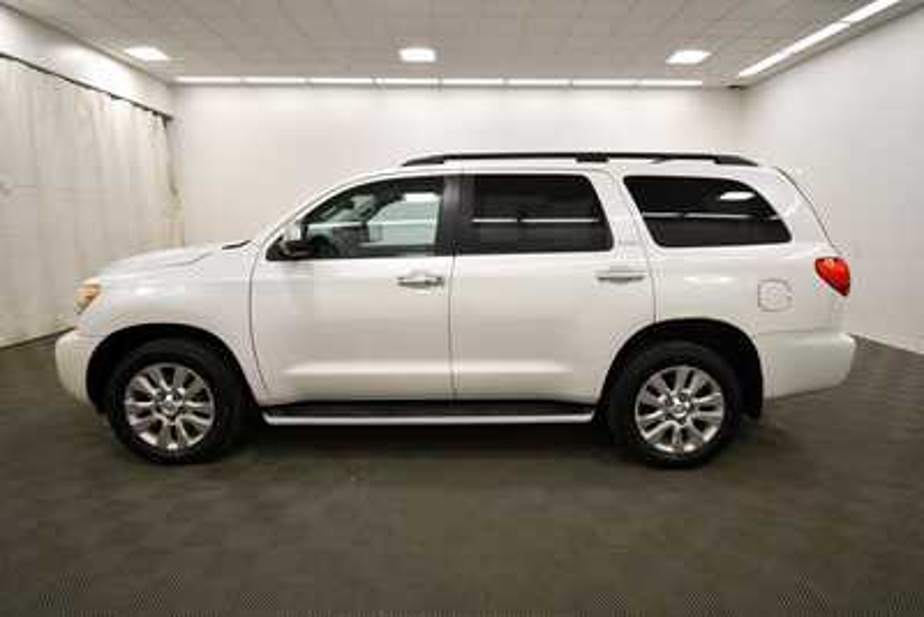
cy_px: 308
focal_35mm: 19
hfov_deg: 86.9
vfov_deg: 64.6
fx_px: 488
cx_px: 462
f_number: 4.8
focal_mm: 13
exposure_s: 1/250
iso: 640
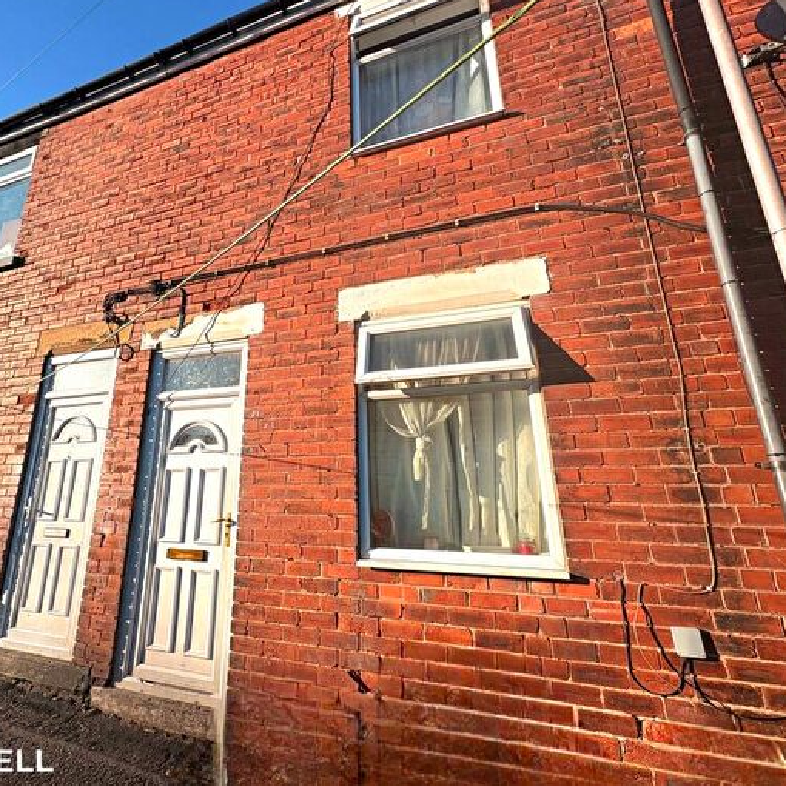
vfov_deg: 84.0
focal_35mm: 17
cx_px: 310
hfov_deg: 82.8
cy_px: 385
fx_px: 437
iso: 40
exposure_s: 1/1667
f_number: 2.2
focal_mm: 2.22
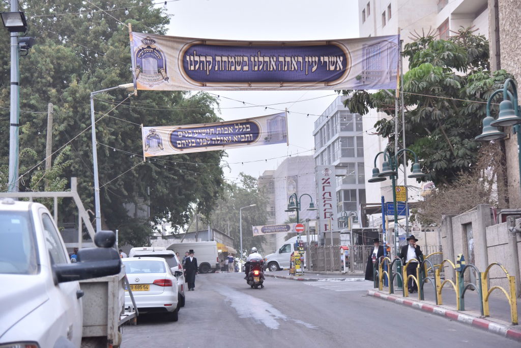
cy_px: 174
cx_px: 260
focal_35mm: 62
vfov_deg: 21.9
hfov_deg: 32.4
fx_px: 897
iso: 800
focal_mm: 62
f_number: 4
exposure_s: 1/400
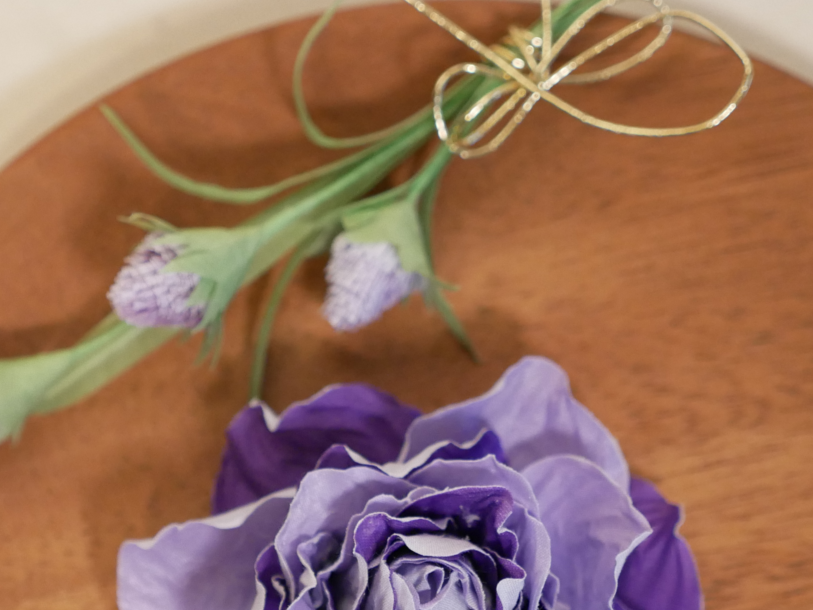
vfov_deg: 11.2
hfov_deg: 14.9
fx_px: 3101
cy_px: 536
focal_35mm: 132
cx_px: 258
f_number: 2.8
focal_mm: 35
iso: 1600
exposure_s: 1/60
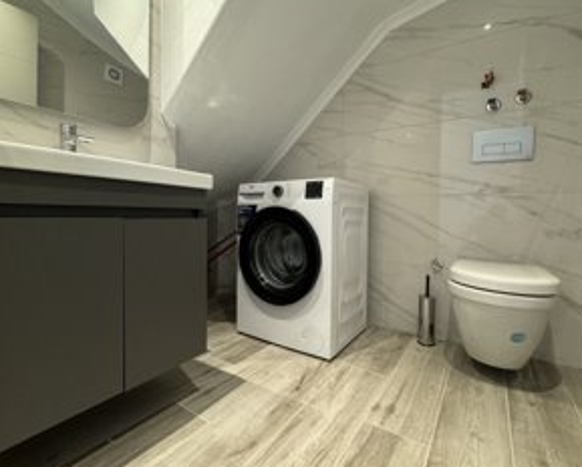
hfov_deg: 89.6
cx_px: 296
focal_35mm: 17
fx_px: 293
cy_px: 221
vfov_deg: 77.0
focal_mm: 2.22
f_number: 2.2
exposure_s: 1/50
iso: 640
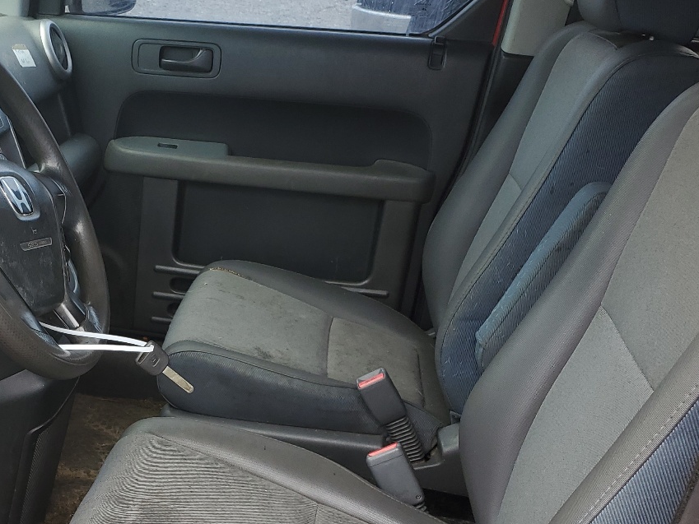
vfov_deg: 29.1
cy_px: 415
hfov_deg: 37.7
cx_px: 157
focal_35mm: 49
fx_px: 990
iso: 50
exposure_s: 1/333
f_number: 1.5
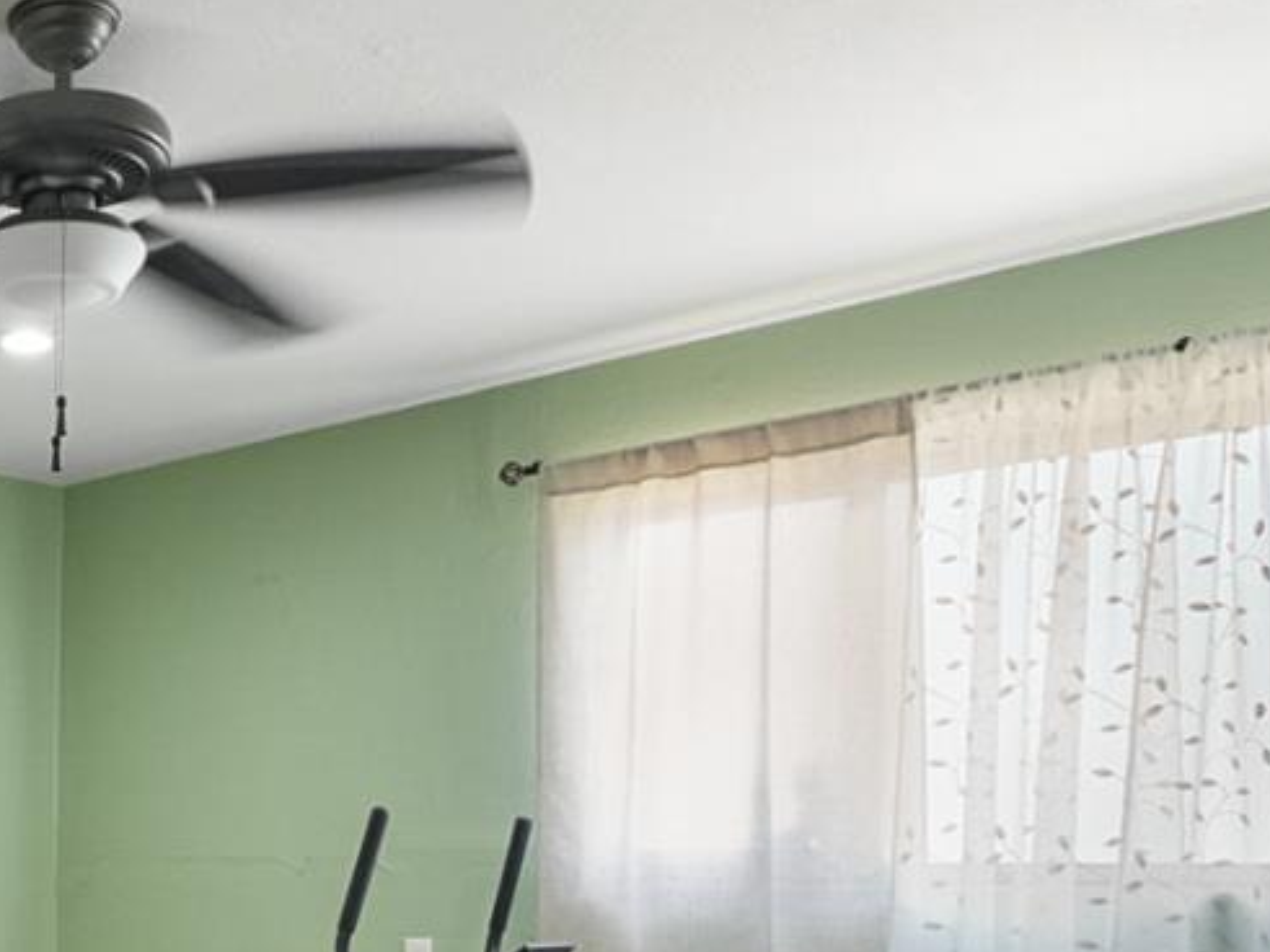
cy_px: 869
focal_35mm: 47
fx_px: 1724
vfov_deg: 29.5
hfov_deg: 34.6
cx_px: -145
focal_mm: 16
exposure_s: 1/30
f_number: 8
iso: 3200
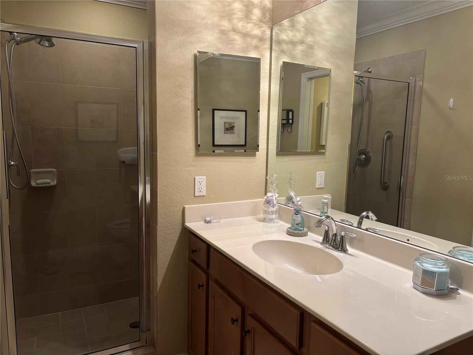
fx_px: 355
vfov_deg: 53.1
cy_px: 178
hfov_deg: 67.3
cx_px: 236
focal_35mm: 26
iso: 160
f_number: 1.6
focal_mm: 5.96
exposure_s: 1/60
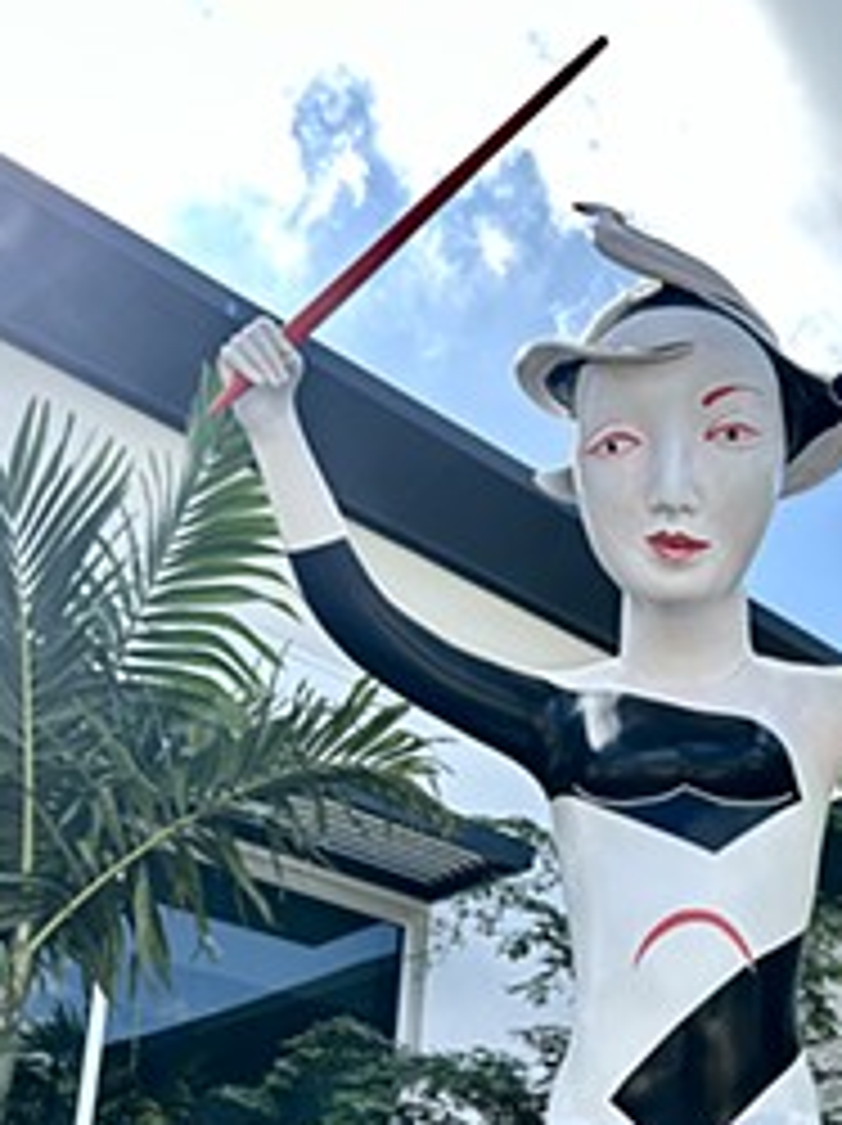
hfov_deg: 28.2
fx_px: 1624
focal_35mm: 50
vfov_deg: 35.7
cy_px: 1035
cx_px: 711
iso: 50
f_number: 1.5
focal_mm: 5.7
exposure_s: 1/1468
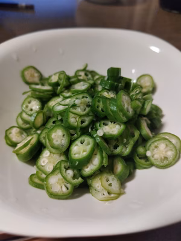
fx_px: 160
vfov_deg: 73.9
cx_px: 90
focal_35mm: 23
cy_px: 120
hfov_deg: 58.9
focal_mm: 5.5
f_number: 1.9
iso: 616
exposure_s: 1/60
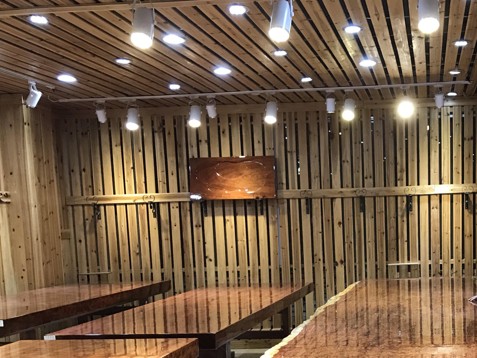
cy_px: 302
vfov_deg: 29.4
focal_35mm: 48
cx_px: 364
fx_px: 661
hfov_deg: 38.5
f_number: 1.8
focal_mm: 3.99
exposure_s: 1/25
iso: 40
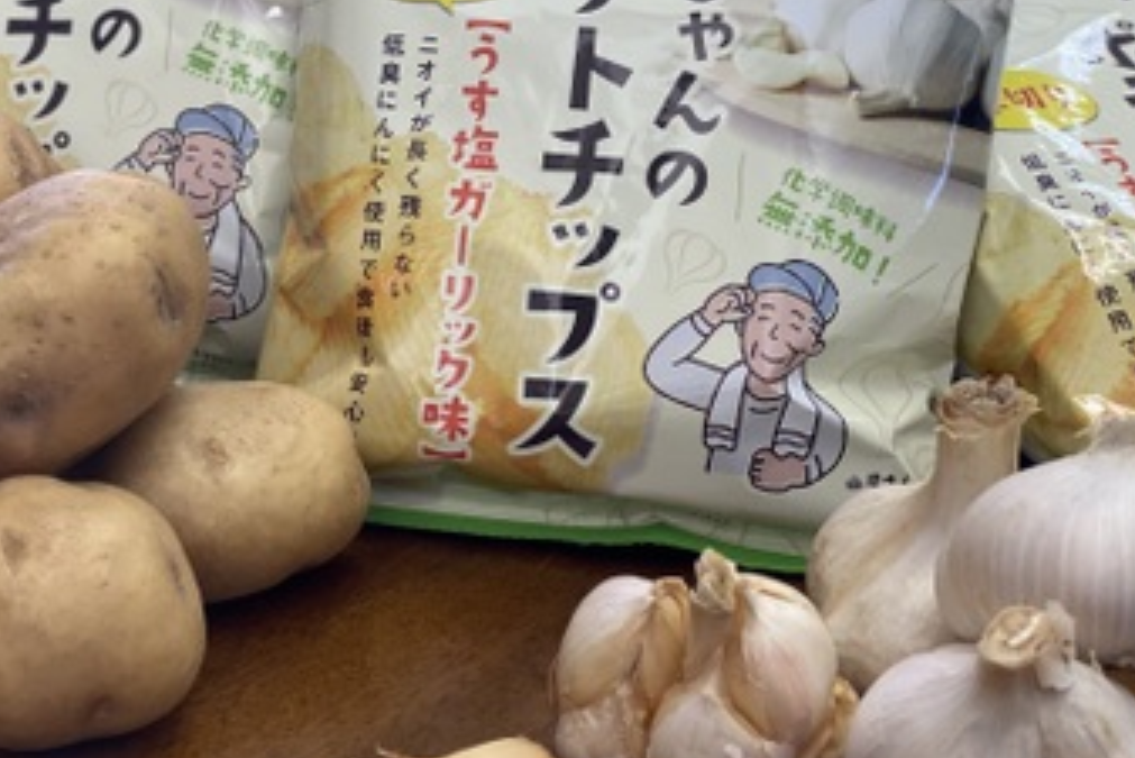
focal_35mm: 77
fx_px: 2429
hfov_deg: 26.2
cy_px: 330
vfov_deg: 17.7
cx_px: 428
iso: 125
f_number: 2
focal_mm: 6
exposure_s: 1/120
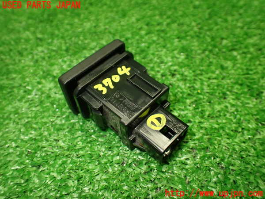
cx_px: 132
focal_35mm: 30
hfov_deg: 60.0
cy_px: 100
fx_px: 230
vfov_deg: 46.8
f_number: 2.3
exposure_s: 1/125
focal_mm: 5.4
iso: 400
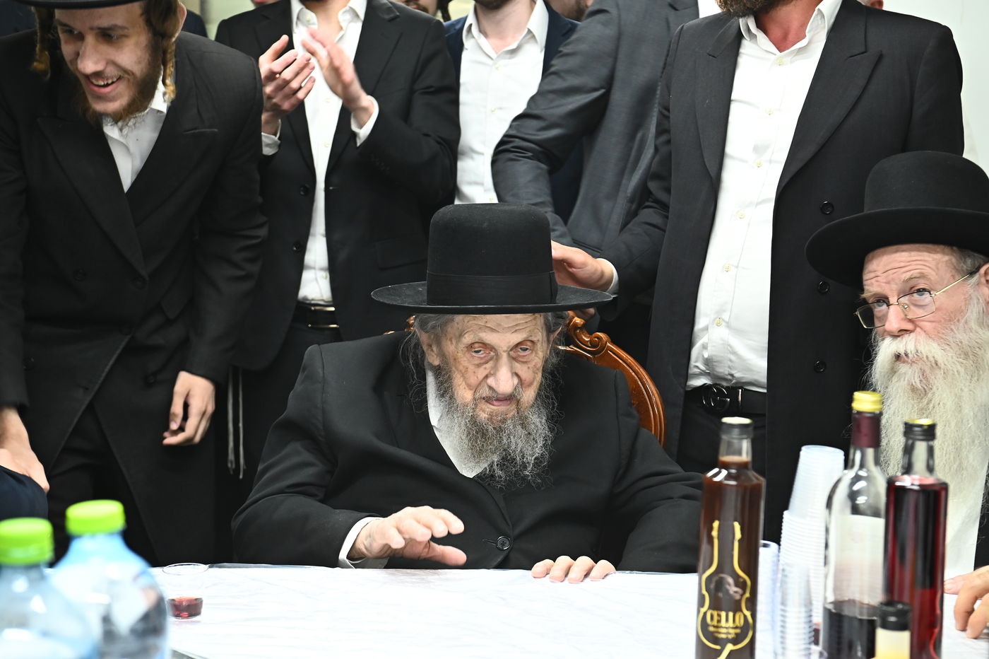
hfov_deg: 28.9
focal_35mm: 70
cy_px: 330
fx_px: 1922
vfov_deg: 19.4
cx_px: 494
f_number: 5.6
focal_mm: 70
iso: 2500
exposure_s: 1/160
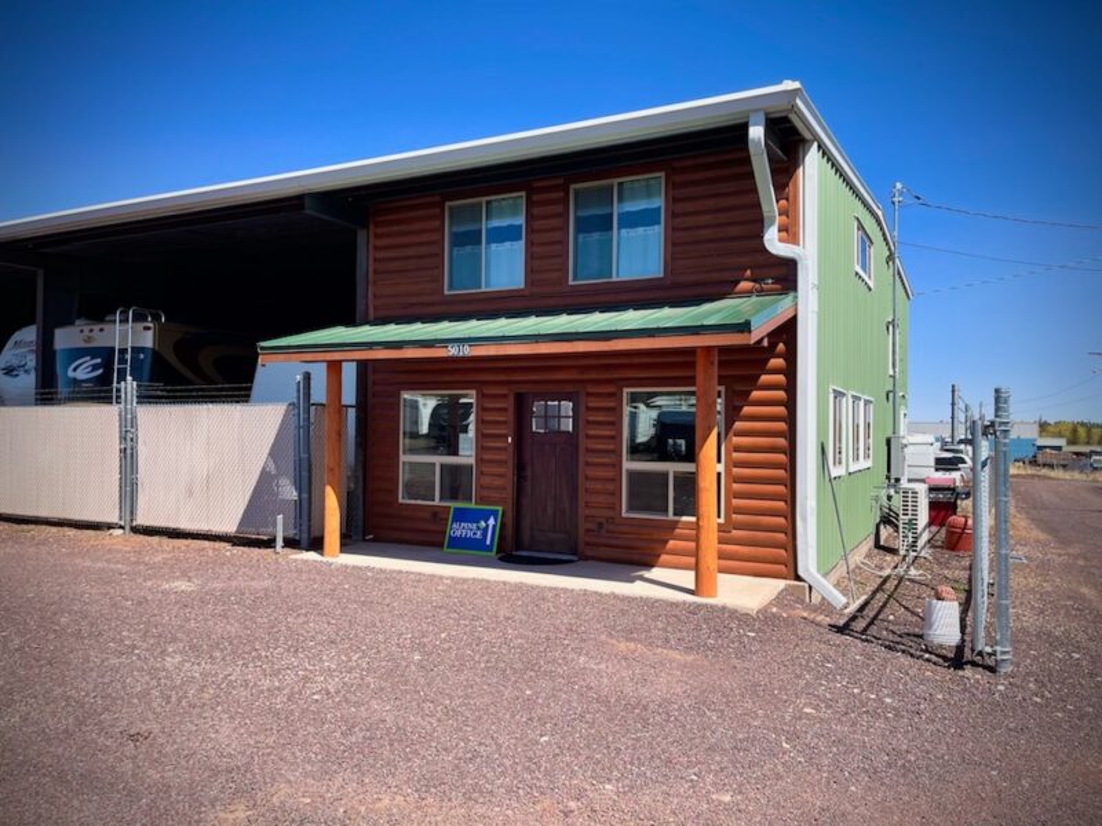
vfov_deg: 53.1
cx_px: 551
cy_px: 413
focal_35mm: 26
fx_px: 828
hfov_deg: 67.3
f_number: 1.6
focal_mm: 5.1
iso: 32
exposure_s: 1/2336
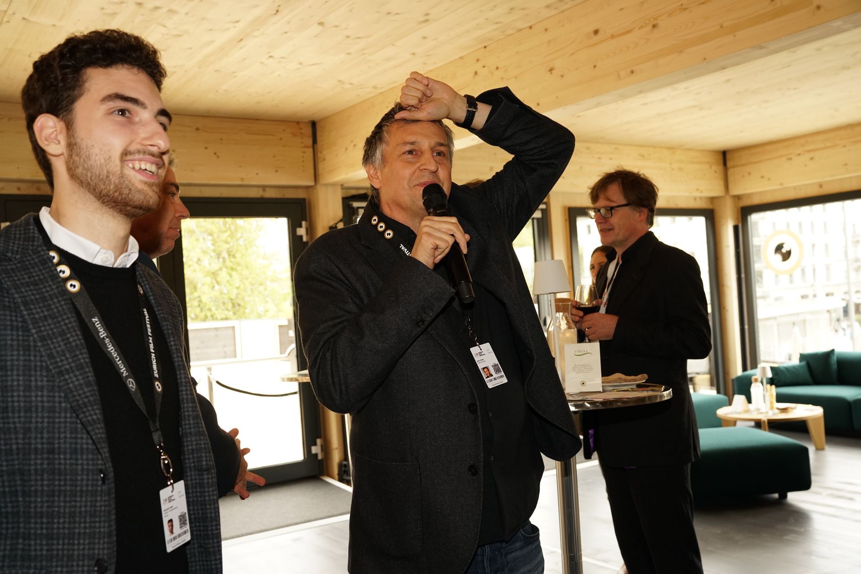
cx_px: 430
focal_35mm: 36
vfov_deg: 36.4
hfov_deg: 52.5
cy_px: 287
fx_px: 873
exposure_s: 1/160
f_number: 5.6
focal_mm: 36.5
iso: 1000
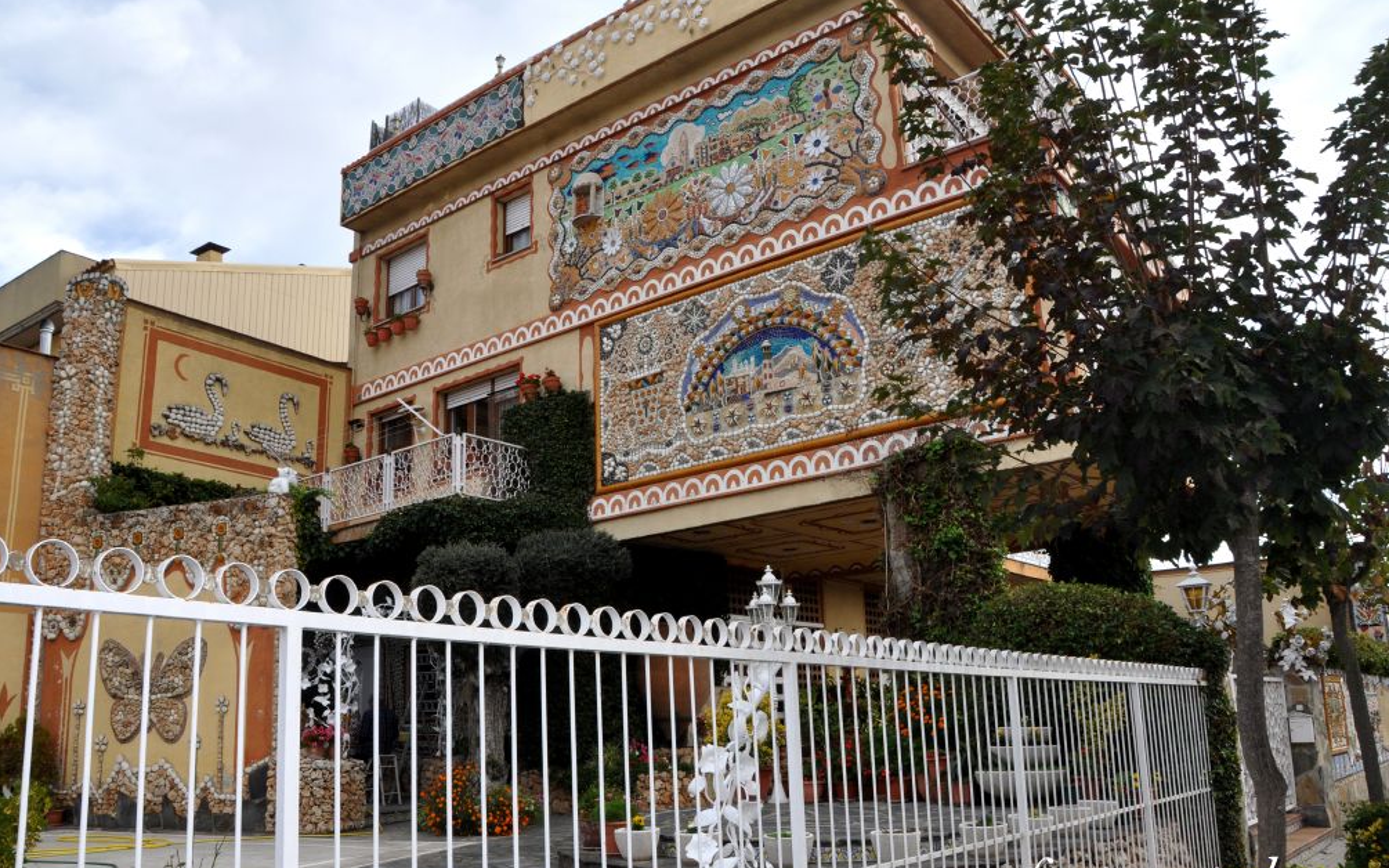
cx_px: 705
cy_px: 466
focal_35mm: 28
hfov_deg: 66.5
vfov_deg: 44.5
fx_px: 1060
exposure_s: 1/200
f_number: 11
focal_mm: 18
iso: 500
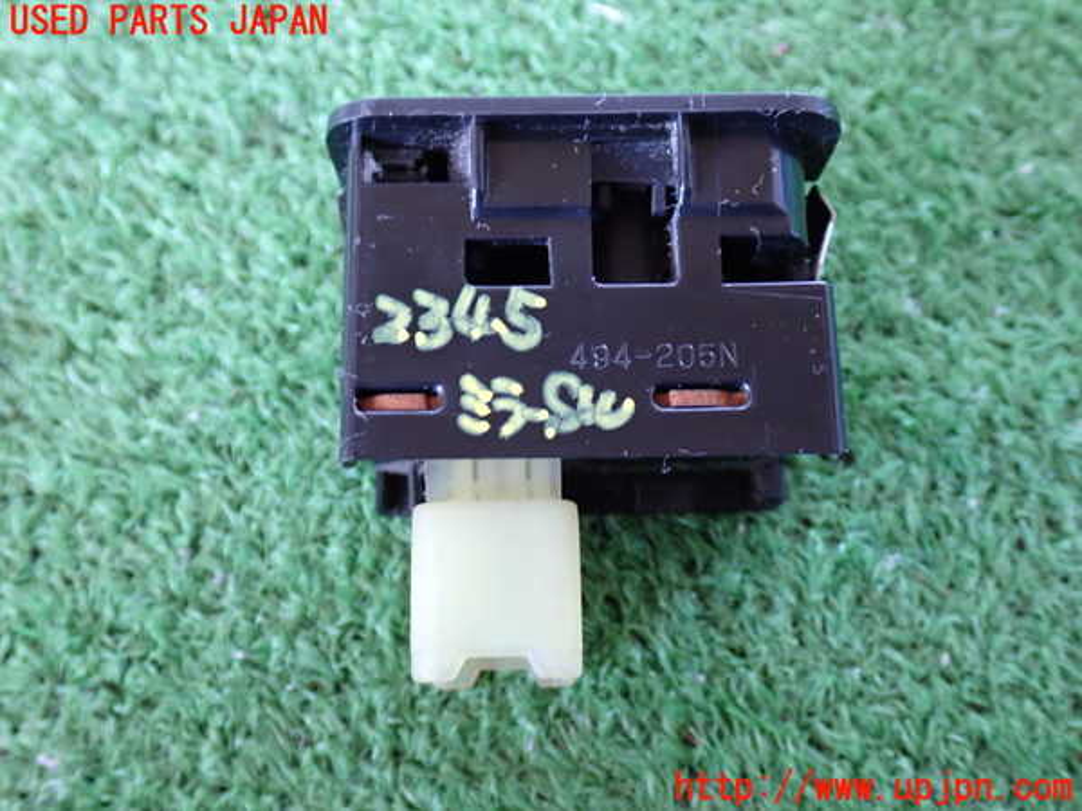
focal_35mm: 38
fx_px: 1188
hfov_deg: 49.0
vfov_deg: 37.7
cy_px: 406
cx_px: 541
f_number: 2.7
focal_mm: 6.83
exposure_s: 1/20
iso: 800
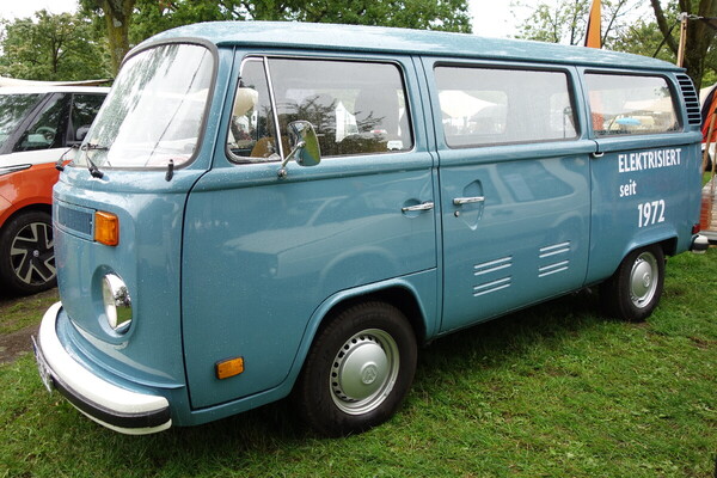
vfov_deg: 46.4
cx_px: 358
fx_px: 558
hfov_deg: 65.5
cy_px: 239
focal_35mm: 28
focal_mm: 10.4
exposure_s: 1/100
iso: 125
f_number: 3.5
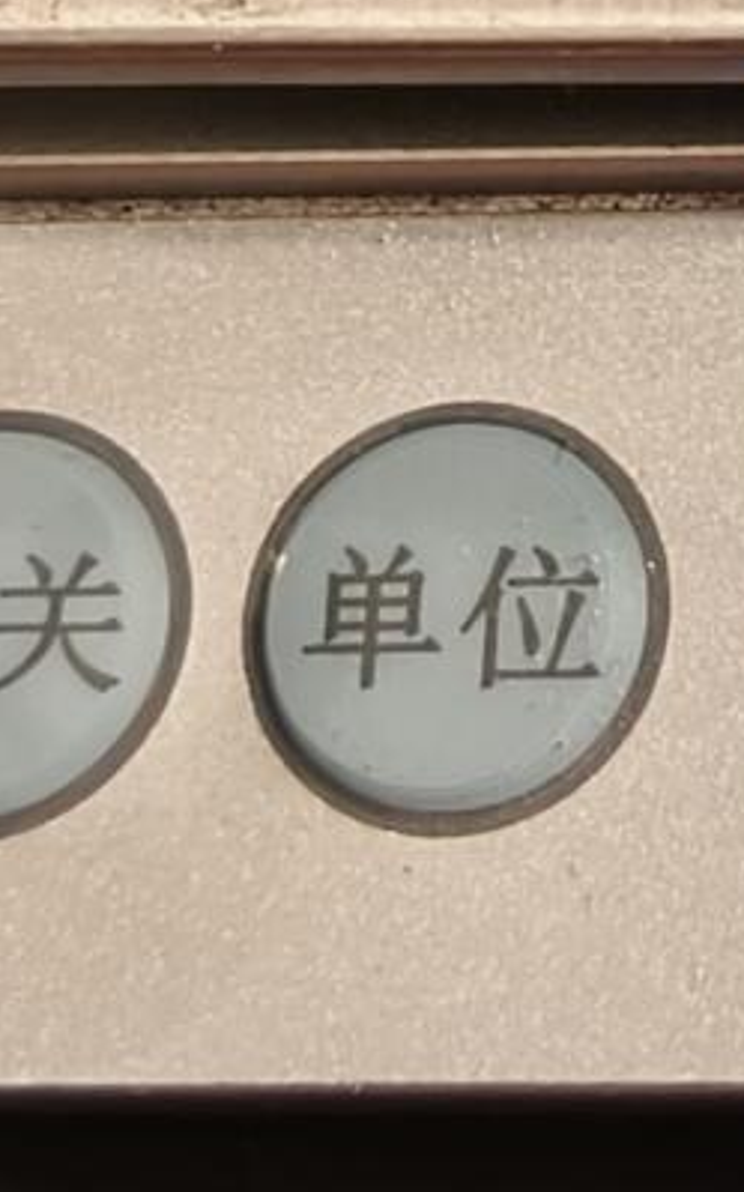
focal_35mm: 110
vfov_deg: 18.9
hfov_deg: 10.2
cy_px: 394
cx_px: 1847
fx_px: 3573
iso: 160
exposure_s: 1/52
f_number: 2
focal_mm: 2.32
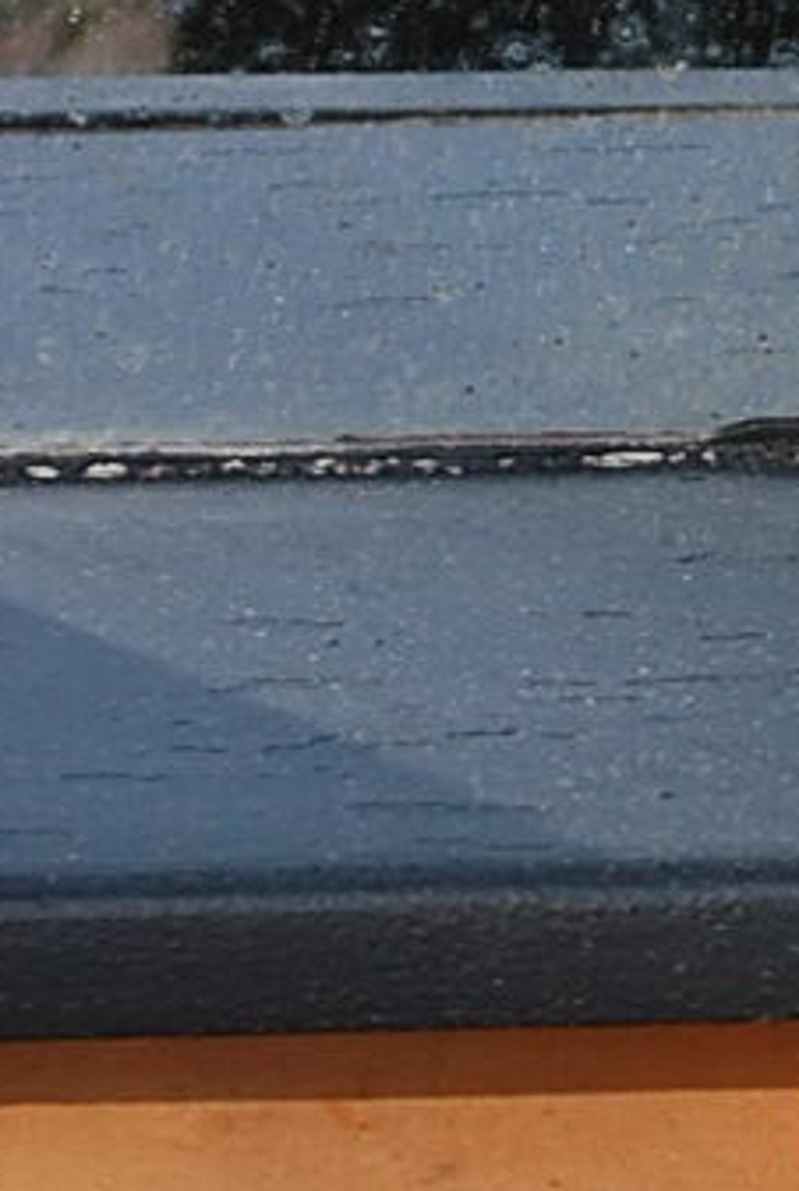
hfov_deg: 3.7
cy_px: -127
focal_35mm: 362
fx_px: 12001
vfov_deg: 5.7
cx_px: 2210
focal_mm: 42
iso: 100
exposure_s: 1/125
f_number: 5.6
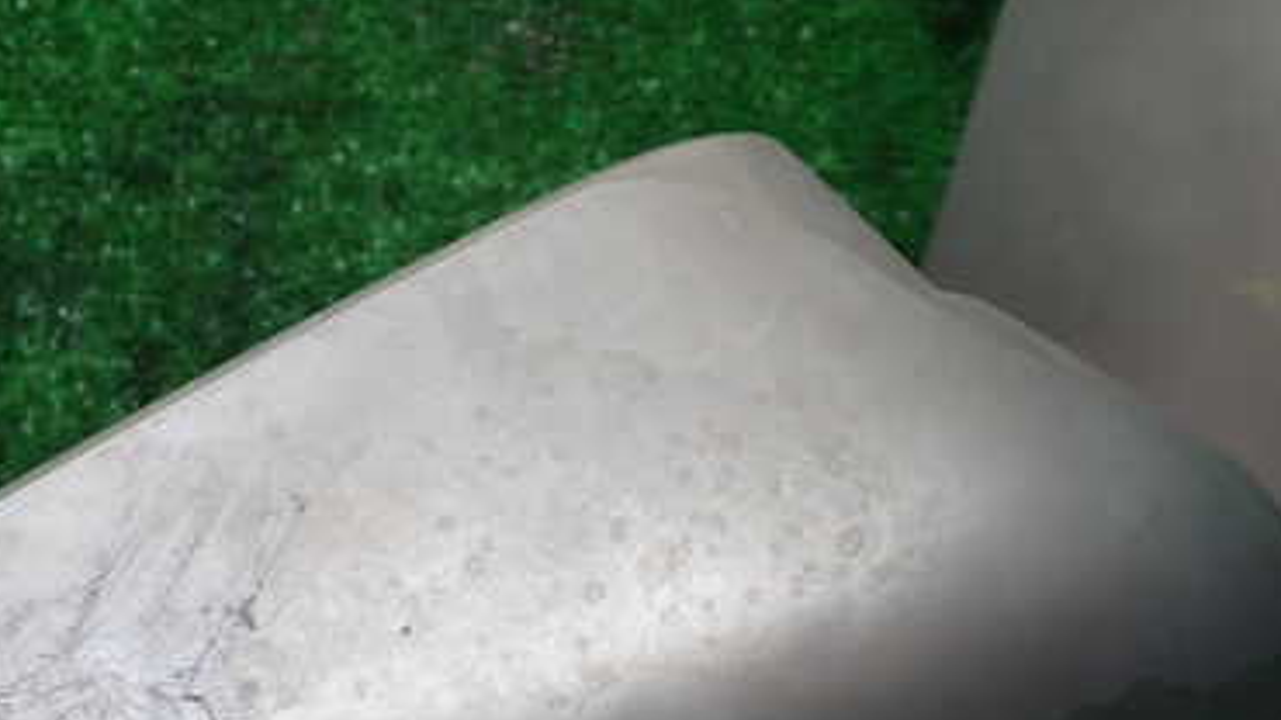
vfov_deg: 22.2
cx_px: 291
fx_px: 1800
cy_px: 602
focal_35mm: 53
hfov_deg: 38.0
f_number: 3.2
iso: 100
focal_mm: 5.4
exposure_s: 1/80
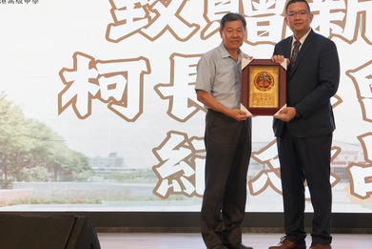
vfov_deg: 14.4
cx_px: 243
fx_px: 982
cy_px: 91
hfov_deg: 21.4
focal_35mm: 95
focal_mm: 53
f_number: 3.2
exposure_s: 1/100
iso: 250
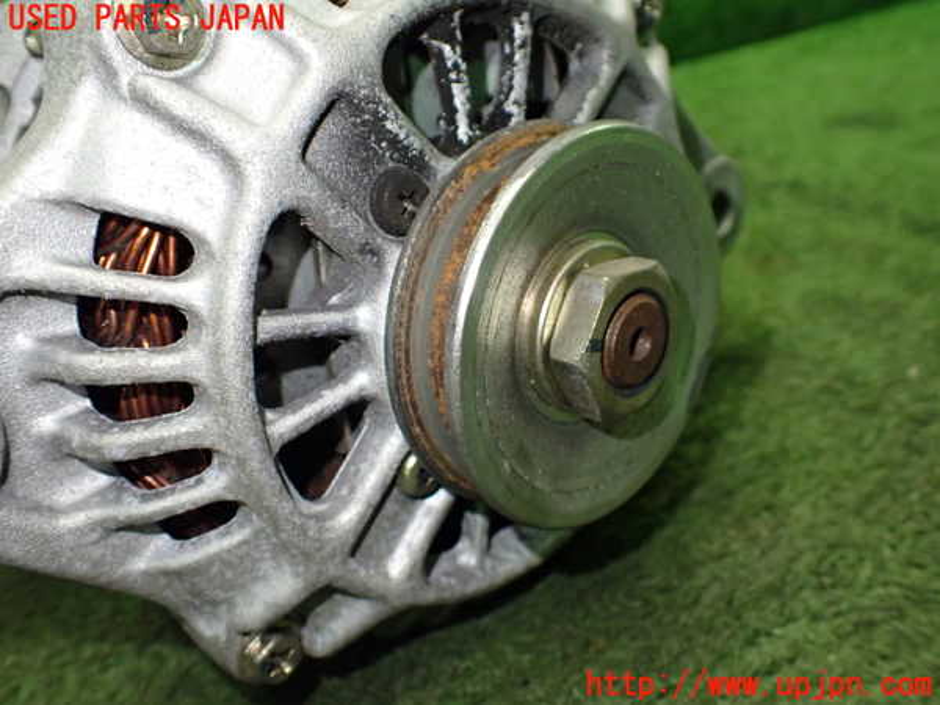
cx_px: 470
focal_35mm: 30
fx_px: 815
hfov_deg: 60.0
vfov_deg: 46.8
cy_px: 352
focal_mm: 5.4
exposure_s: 1/125
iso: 500
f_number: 2.3
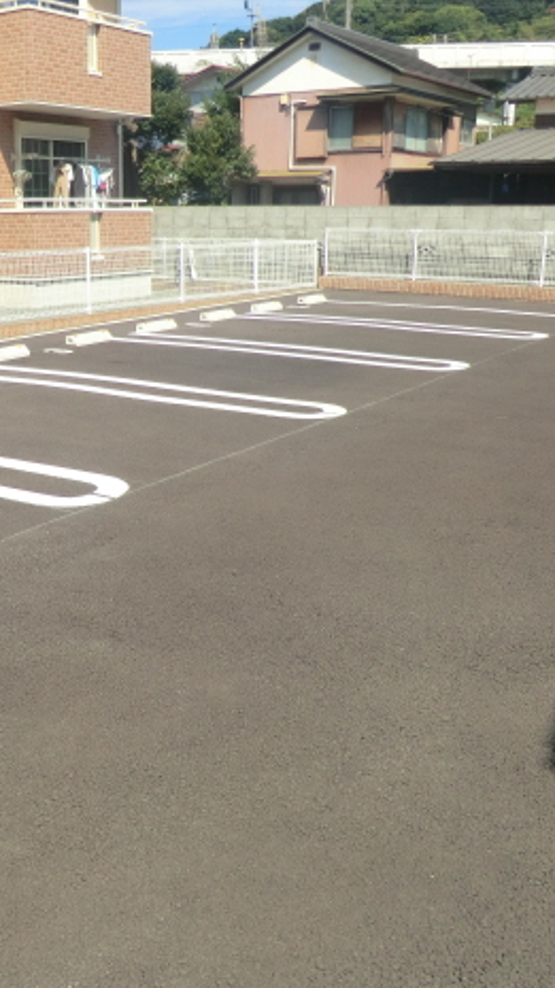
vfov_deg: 55.3
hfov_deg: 32.2
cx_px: 145
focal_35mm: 36
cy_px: 489
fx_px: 943
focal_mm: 4.3
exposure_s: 1/800
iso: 80
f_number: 3.2
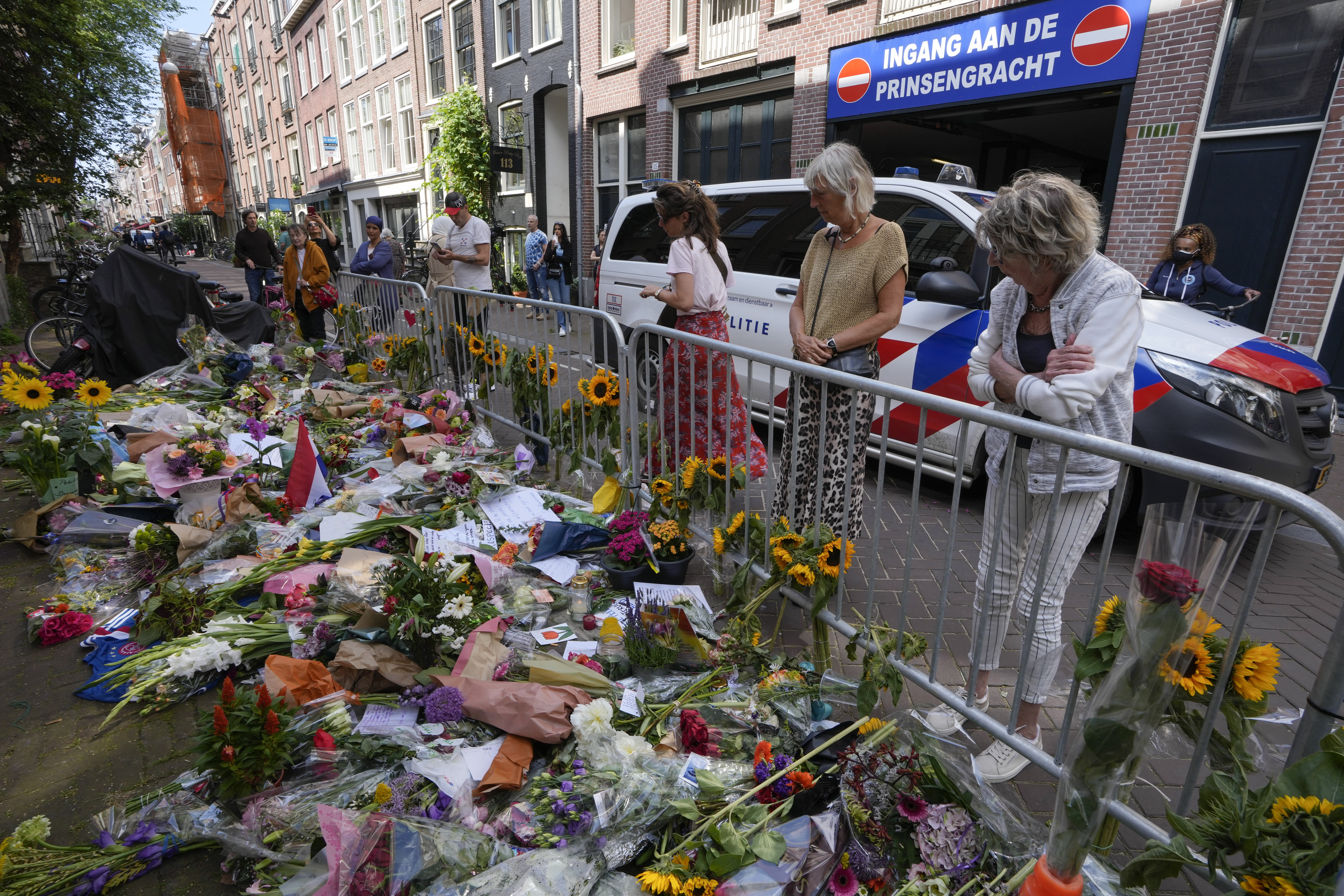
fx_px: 635
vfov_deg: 70.4
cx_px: 672
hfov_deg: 93.3
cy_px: 448
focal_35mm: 17
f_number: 11
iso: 320
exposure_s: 1/160
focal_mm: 17
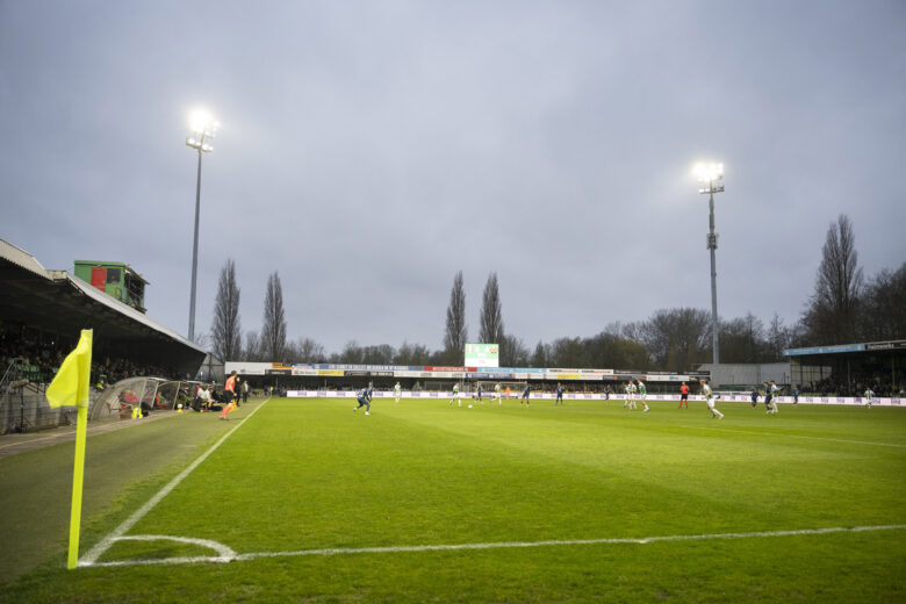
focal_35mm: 28
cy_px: 302
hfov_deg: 65.5
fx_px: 705
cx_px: 453
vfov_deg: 46.4
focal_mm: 28
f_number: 2.8
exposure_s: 1/160
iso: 800
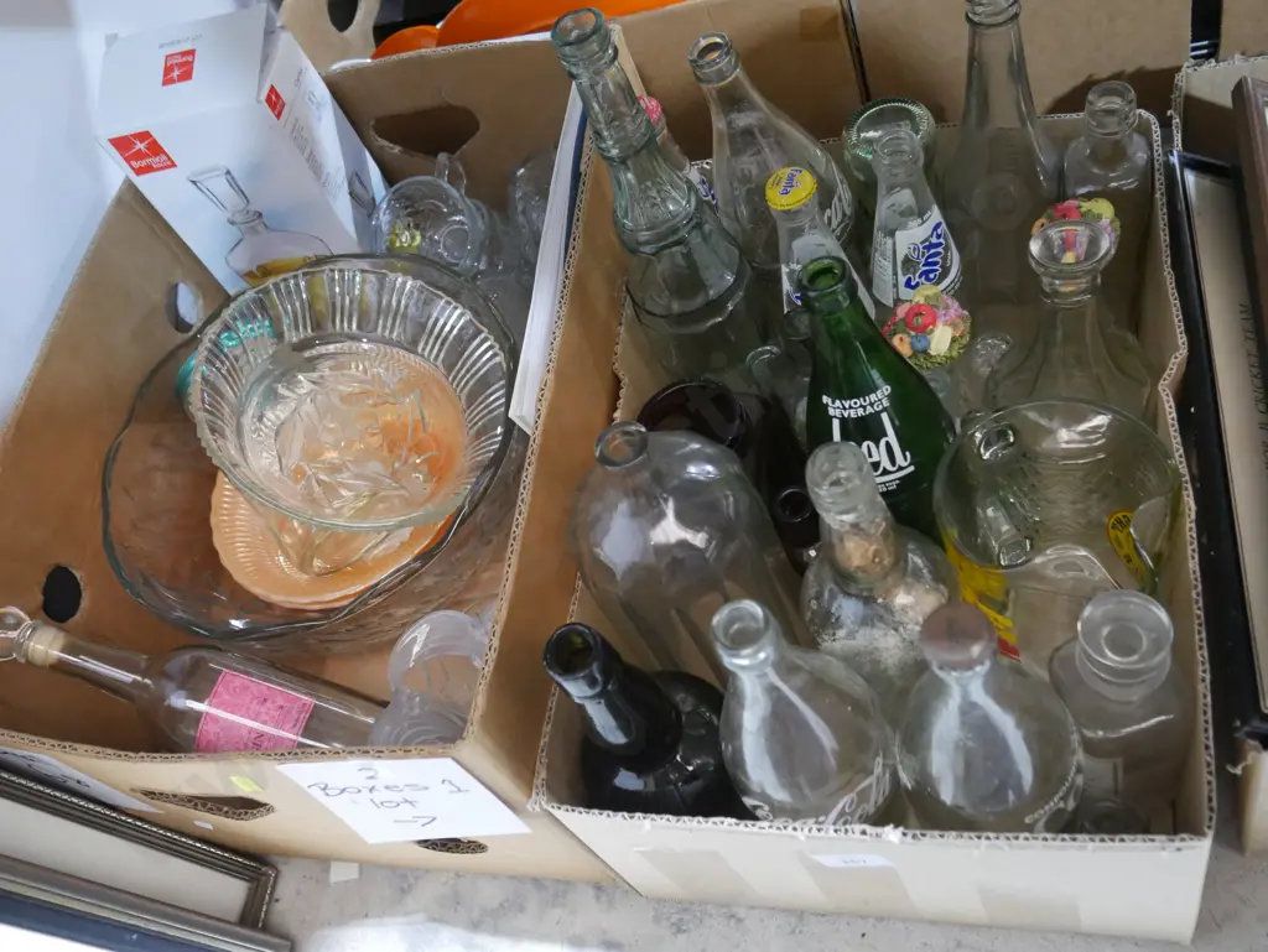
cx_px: 634
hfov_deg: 53.9
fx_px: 1246
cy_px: 476
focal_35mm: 34
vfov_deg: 41.8
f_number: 4
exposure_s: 1/30
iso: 3200
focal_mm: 17
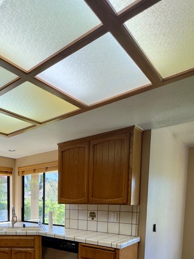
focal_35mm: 28
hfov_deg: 44.5
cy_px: 218
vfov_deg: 57.3
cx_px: 14
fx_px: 209
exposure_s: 1/120
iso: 100
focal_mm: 2.22
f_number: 2.2
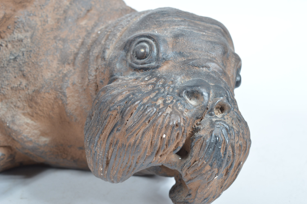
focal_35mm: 72
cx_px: 154
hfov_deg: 28.1
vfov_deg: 18.9
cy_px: 102
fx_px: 613
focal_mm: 48
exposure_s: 1/160
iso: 200
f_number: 10
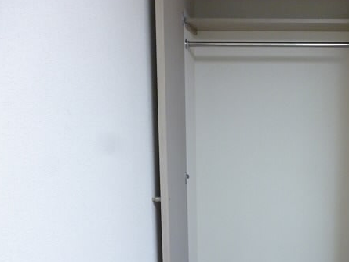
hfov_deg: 41.4
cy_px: 182
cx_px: 270
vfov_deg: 32.5
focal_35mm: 44
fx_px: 444
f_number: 3.1
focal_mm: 5
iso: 400
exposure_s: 1/10
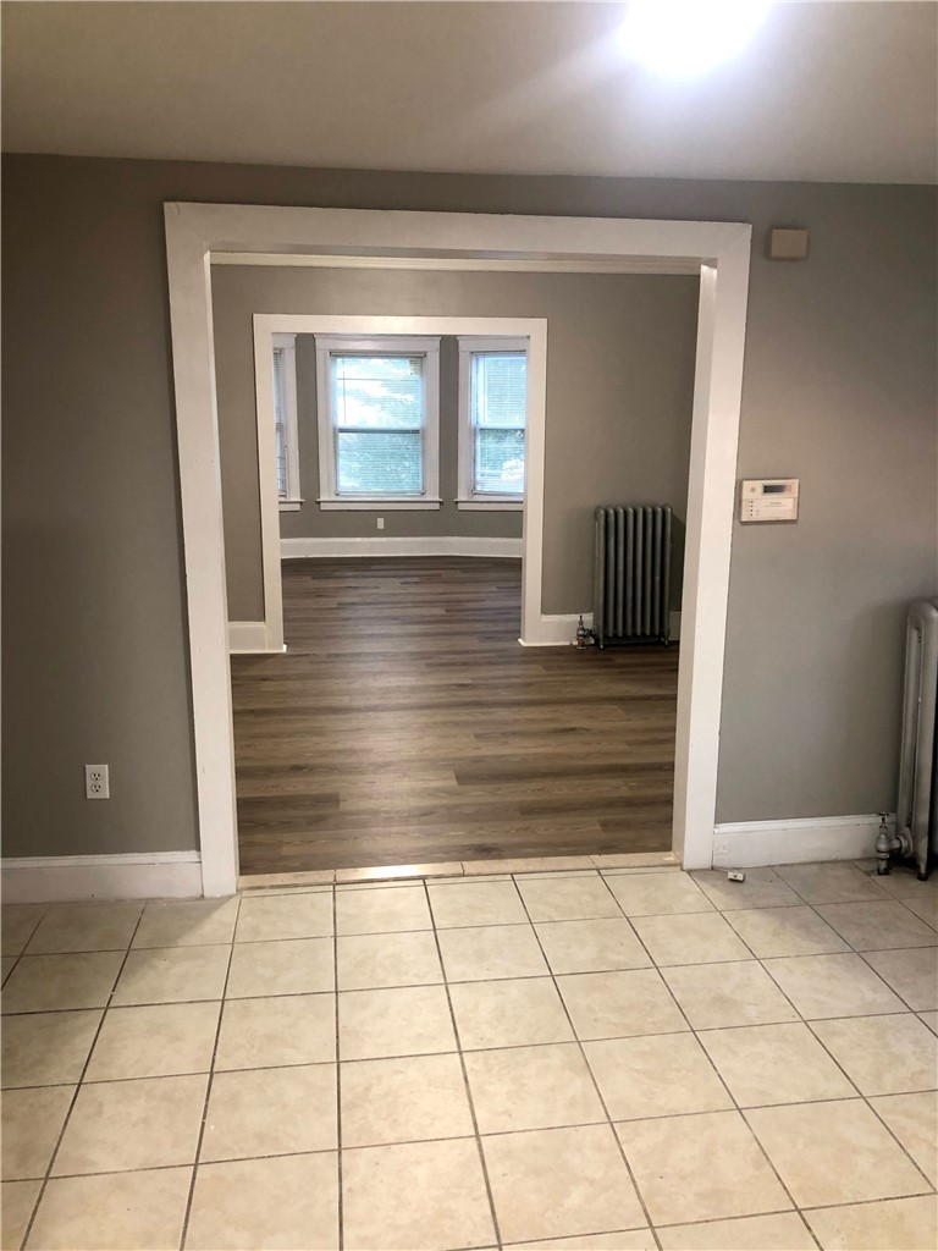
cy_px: 626
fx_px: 1012
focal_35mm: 28
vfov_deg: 63.4
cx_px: 469
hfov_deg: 49.7
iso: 40
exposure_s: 1/15
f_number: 1.8
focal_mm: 3.99
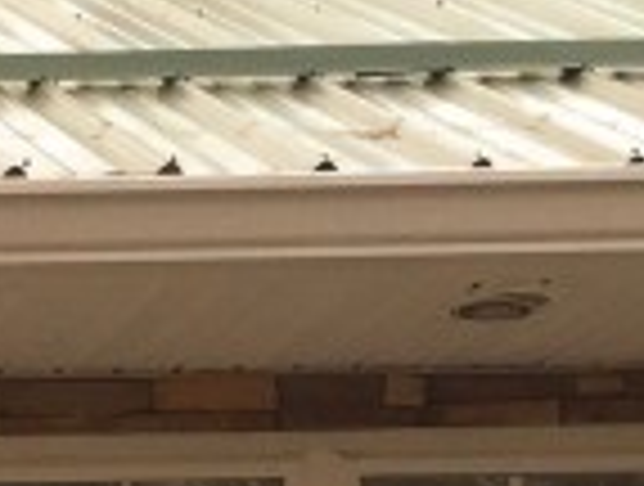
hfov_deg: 8.8
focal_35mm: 207
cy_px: 1202
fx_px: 3861
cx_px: -824
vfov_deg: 6.8
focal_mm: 4.15
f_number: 2.2
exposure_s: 1/205
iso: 32
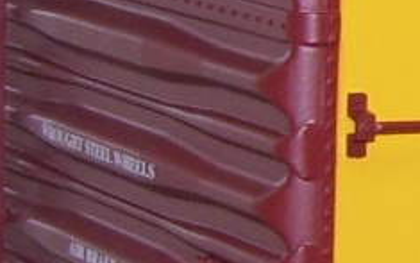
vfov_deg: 4.9
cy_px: 48
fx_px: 3057
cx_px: 1142
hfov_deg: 7.2
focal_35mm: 267
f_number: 2.7
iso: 80
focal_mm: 6
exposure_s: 1/60
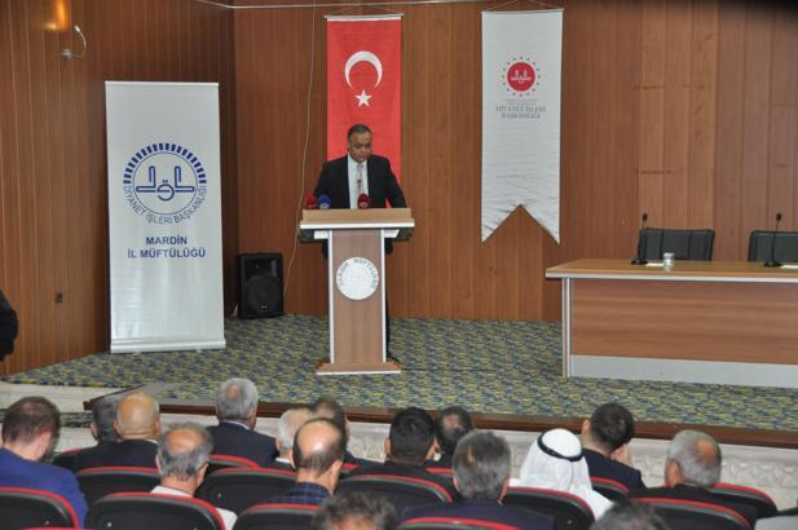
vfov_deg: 18.1
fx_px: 1661
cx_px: 399
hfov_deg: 27.0
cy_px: 265
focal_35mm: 75
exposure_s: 1/60
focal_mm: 50
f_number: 4.8
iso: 800
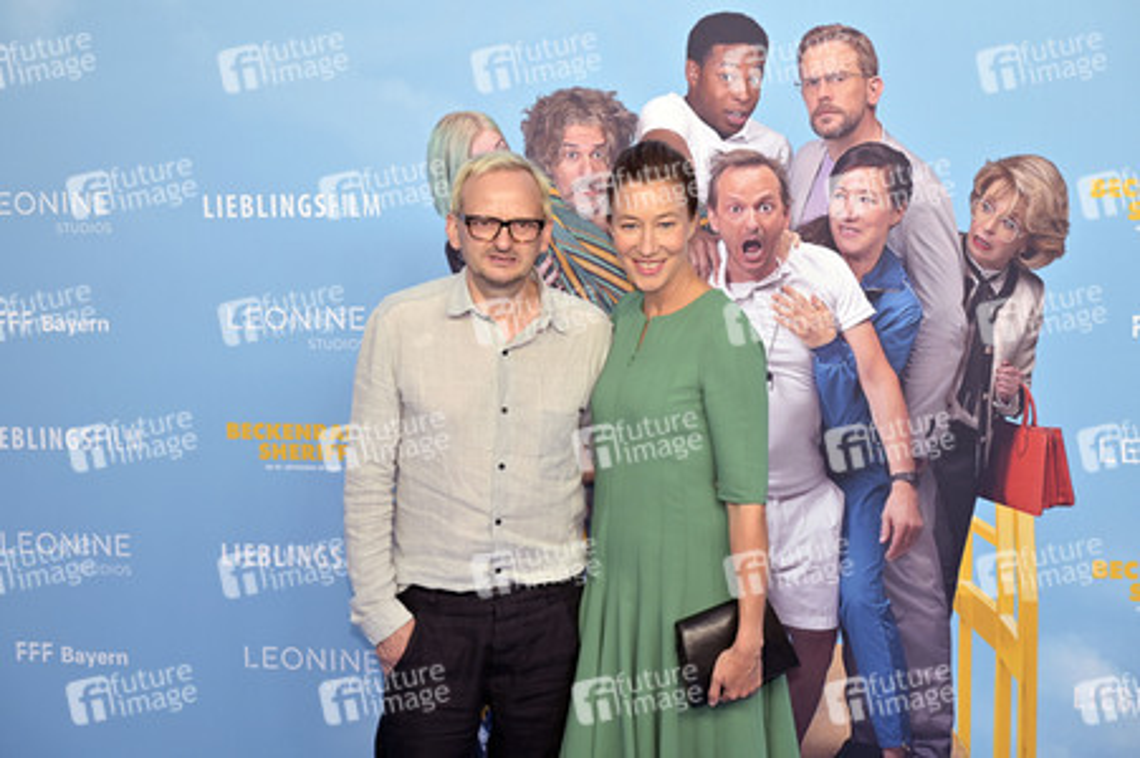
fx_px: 2215
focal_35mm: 70
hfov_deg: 28.9
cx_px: 570
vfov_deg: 19.4
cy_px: 379
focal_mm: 70
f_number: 4
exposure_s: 1/200
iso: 160
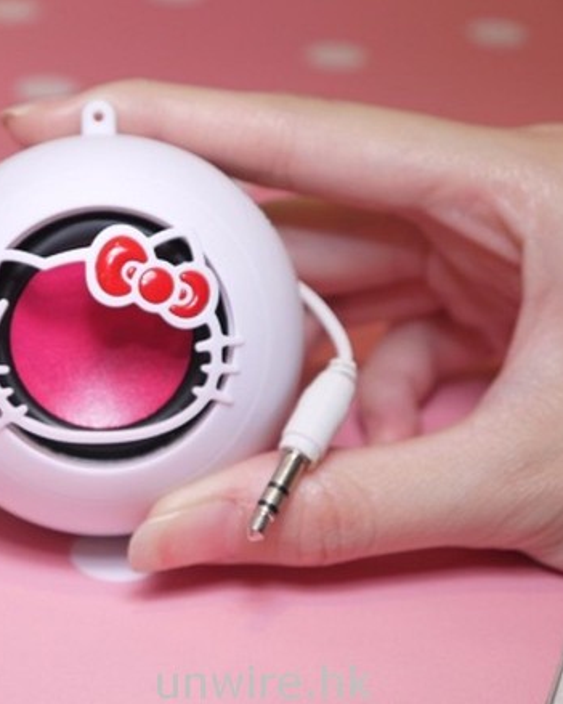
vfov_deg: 19.8
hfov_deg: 15.8
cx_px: 143
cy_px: 353
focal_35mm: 97
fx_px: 2021
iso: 100
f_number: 5.4
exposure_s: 1/125
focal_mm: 37
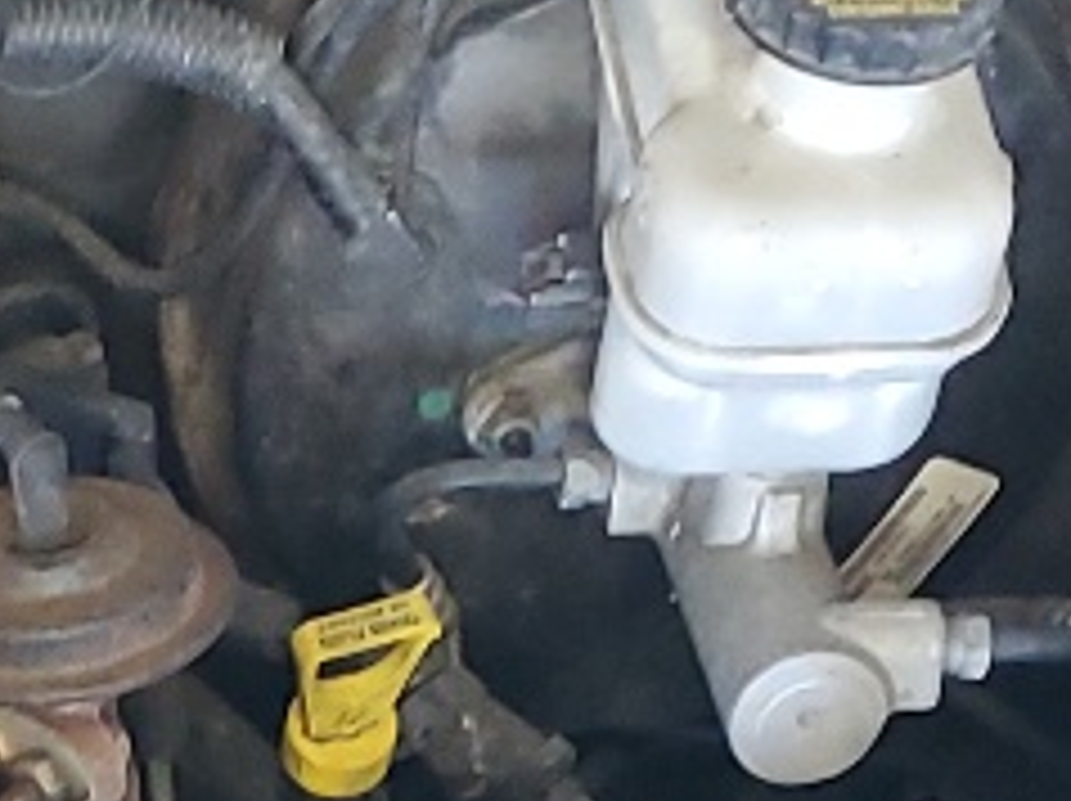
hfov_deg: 10.9
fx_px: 5409
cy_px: 1408
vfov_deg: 8.2
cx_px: -540
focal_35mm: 175
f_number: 1.5
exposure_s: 1/60.2
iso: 191
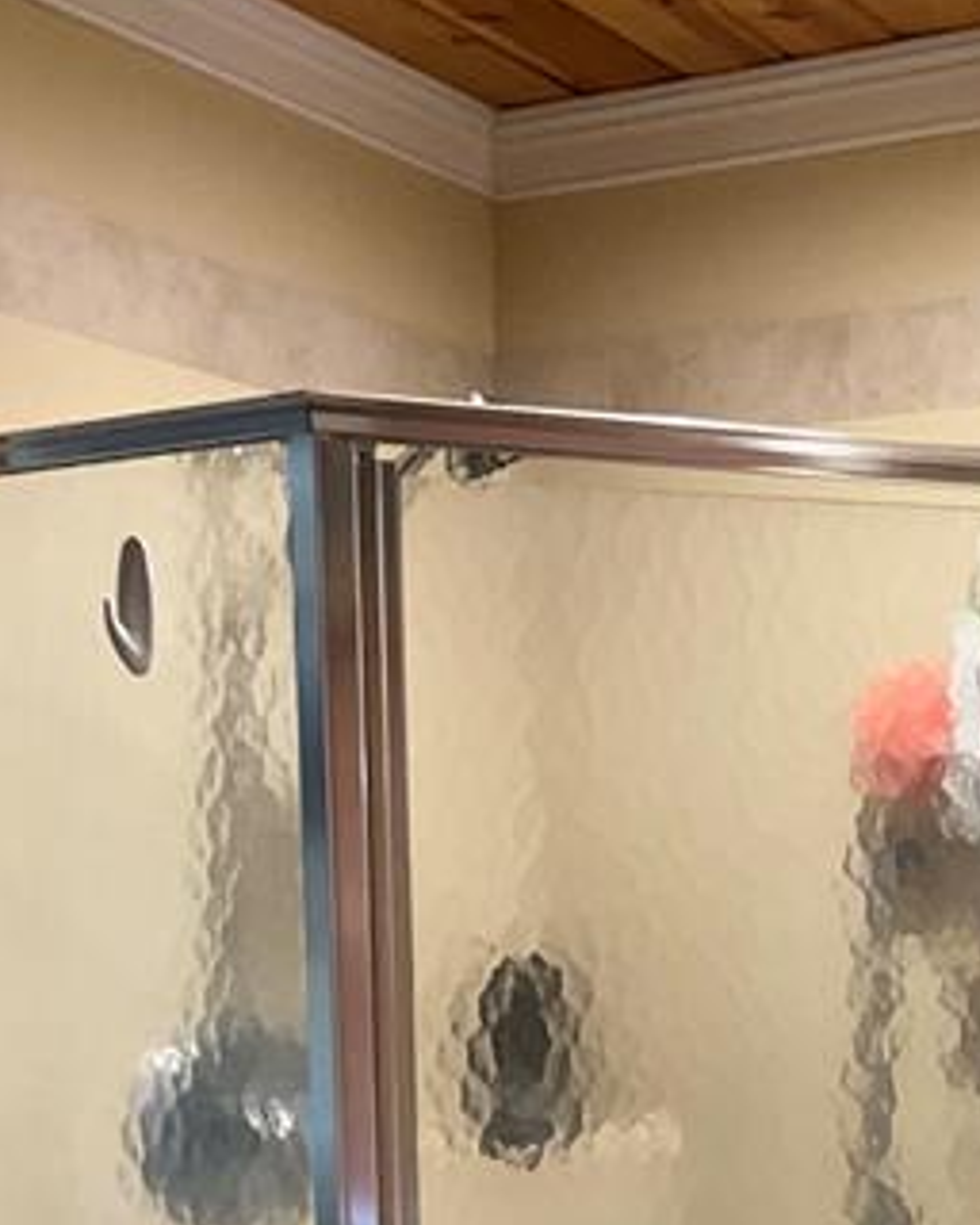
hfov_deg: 22.2
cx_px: 789
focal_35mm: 68
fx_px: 2465
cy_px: 1359
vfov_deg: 25.8
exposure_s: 1/60
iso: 125
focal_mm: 3
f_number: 1.8
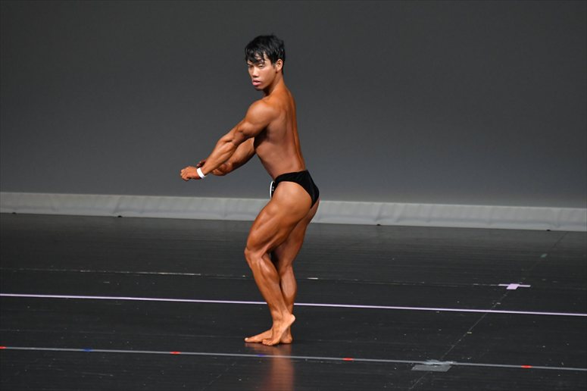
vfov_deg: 3.7
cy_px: 196
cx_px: 294
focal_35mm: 375
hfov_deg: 5.5
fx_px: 6112
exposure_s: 1/400
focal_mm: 250
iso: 4000
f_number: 5.6
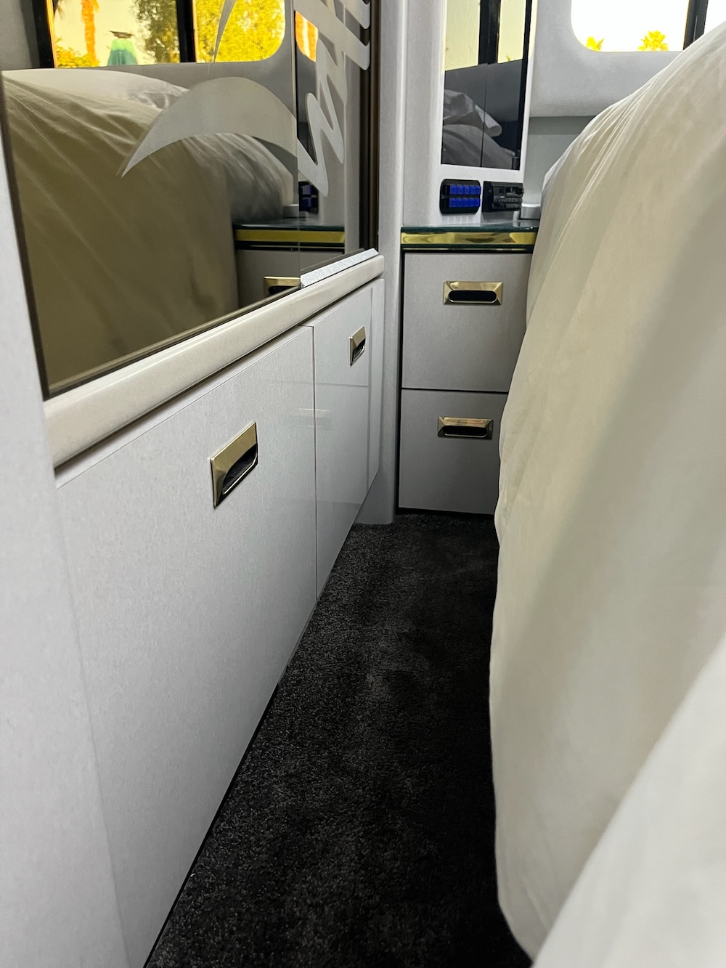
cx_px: 363
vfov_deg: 67.3
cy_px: 484
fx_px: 727
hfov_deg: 53.1
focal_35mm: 26
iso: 400
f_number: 1.6
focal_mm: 5.1
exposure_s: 1/60
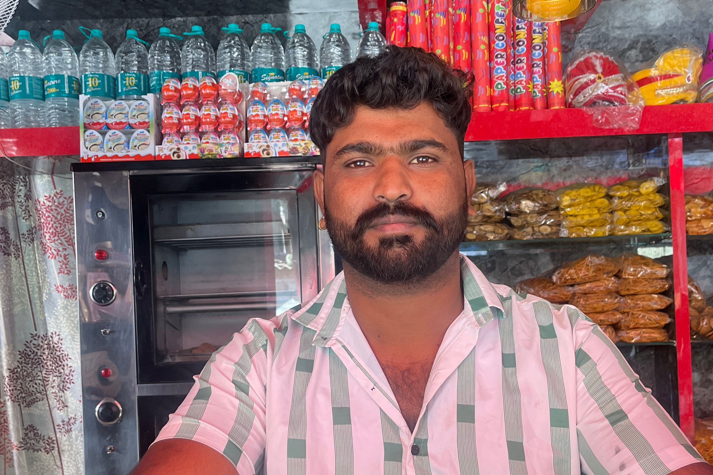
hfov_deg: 48.4
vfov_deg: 33.2
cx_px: 384
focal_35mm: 40
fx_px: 792
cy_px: 306
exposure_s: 1/100
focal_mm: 5.1
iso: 125
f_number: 1.6
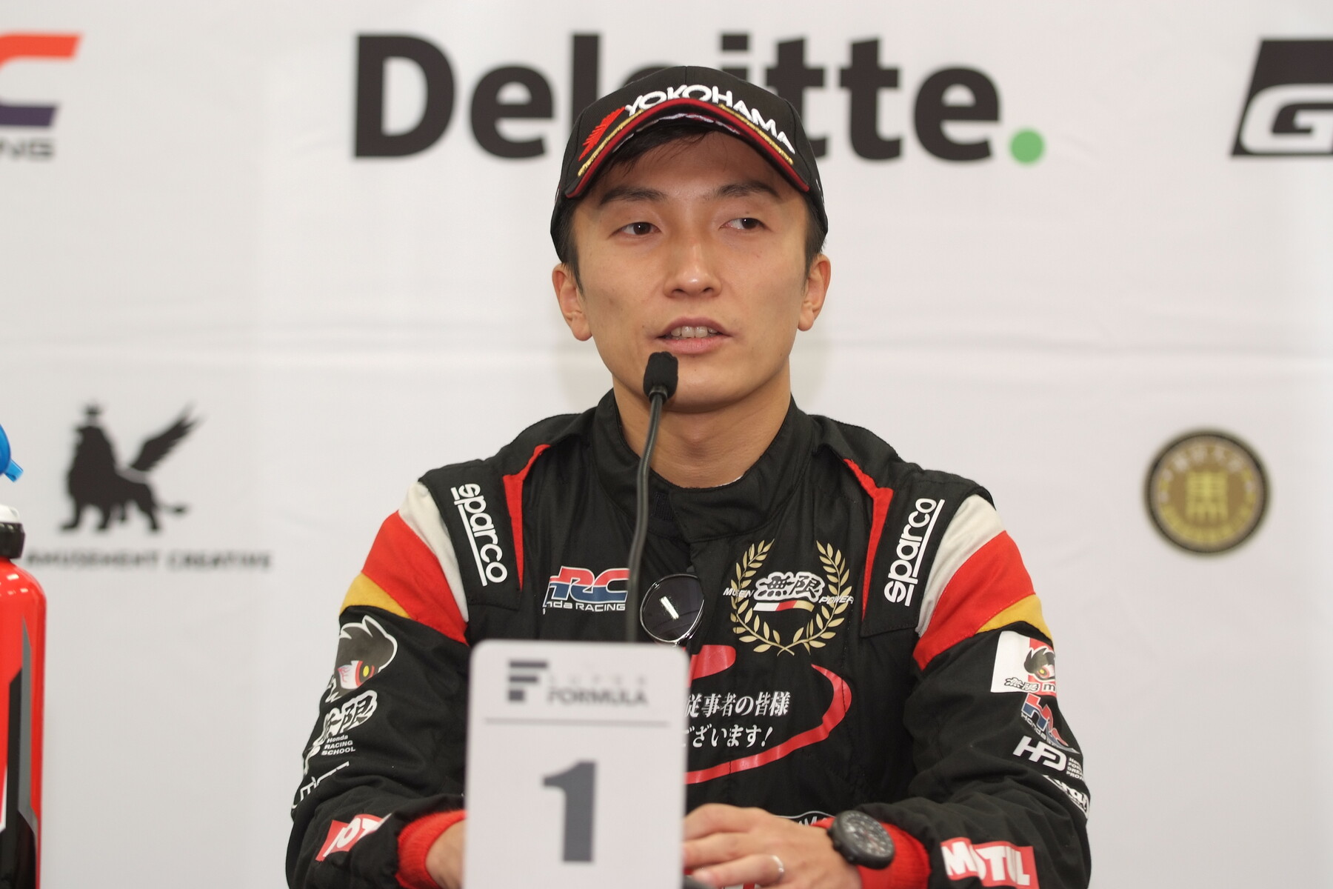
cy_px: 444
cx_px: 666
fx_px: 5850
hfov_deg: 13.0
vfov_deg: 8.7
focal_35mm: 158
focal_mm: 105
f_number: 2.8
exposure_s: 1/60
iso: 200
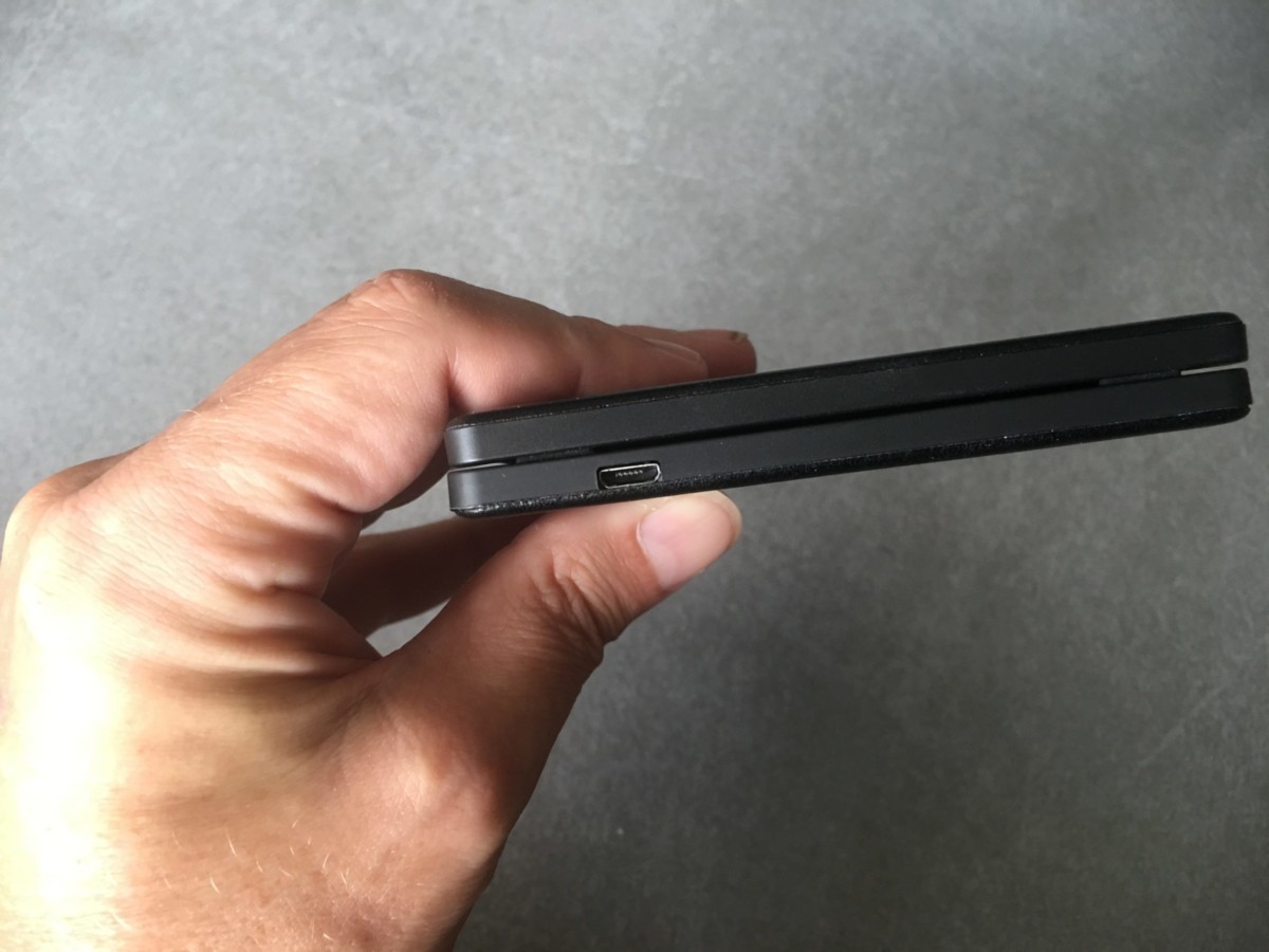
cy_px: 476
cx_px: 634
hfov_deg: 61.7
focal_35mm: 29
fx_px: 1063
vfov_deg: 48.2
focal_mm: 4.15
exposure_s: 1/15
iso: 50
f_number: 2.2
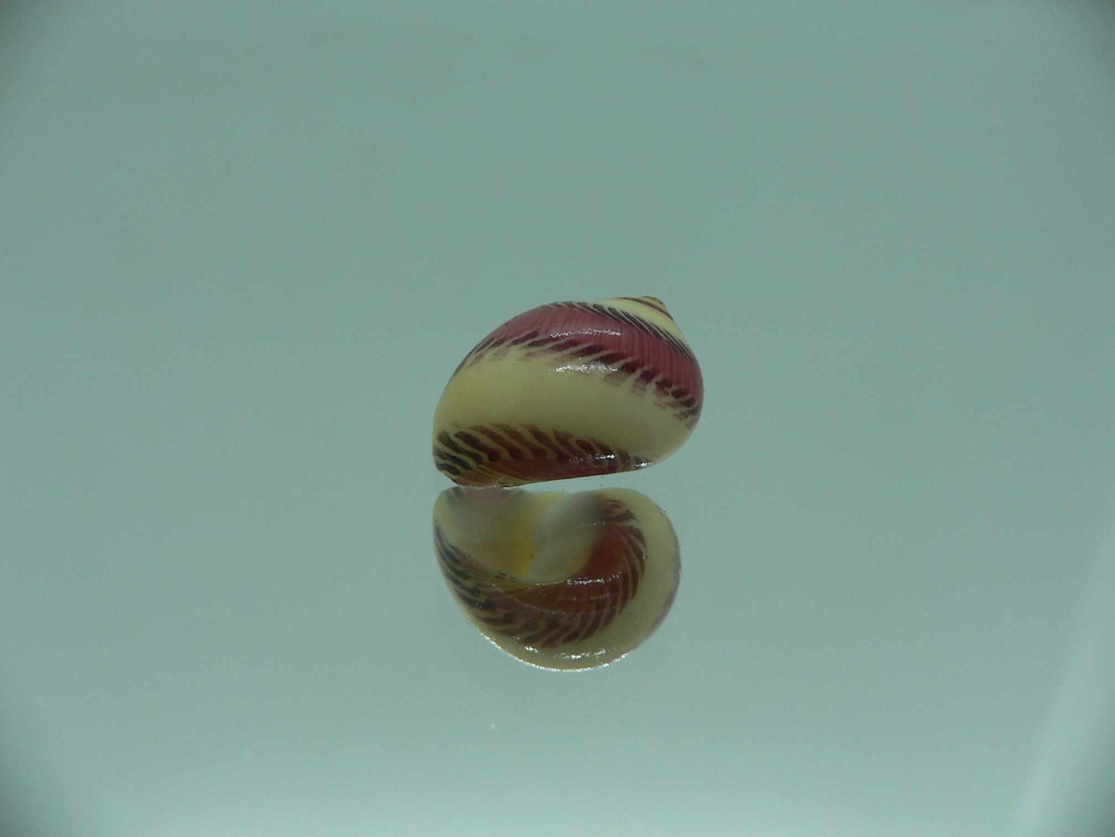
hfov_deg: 52.6
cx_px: 558
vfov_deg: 40.7
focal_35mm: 35
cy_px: 418
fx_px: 1127
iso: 80
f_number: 2.8
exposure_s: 1/80
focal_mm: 4.6
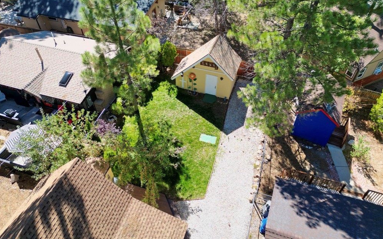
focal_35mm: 26
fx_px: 271
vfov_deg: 47.6
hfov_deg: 70.4
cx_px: 191
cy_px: 113
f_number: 1.7
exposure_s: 1/60
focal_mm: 6.72
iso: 100
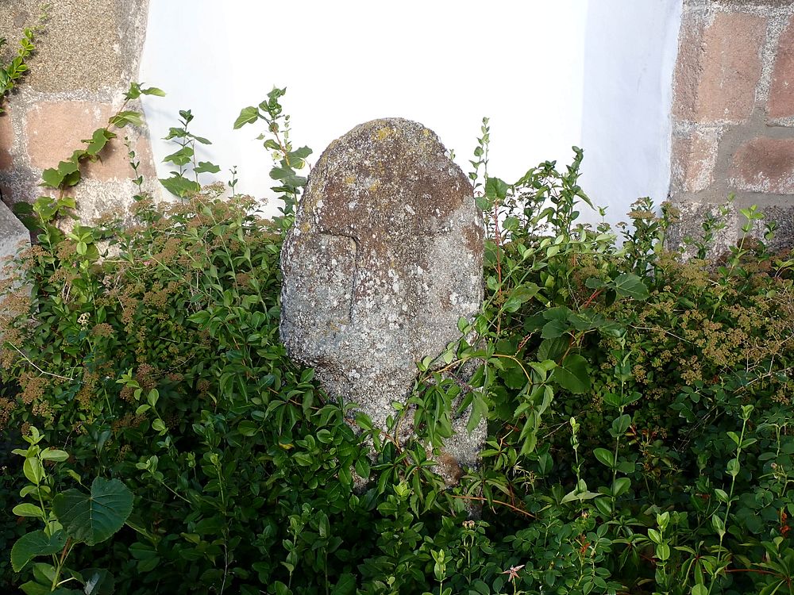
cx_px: 397
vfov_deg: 39.7
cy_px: 298
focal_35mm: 36
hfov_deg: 51.4
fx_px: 826
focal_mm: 6.37
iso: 100
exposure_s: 1/125
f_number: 3.5
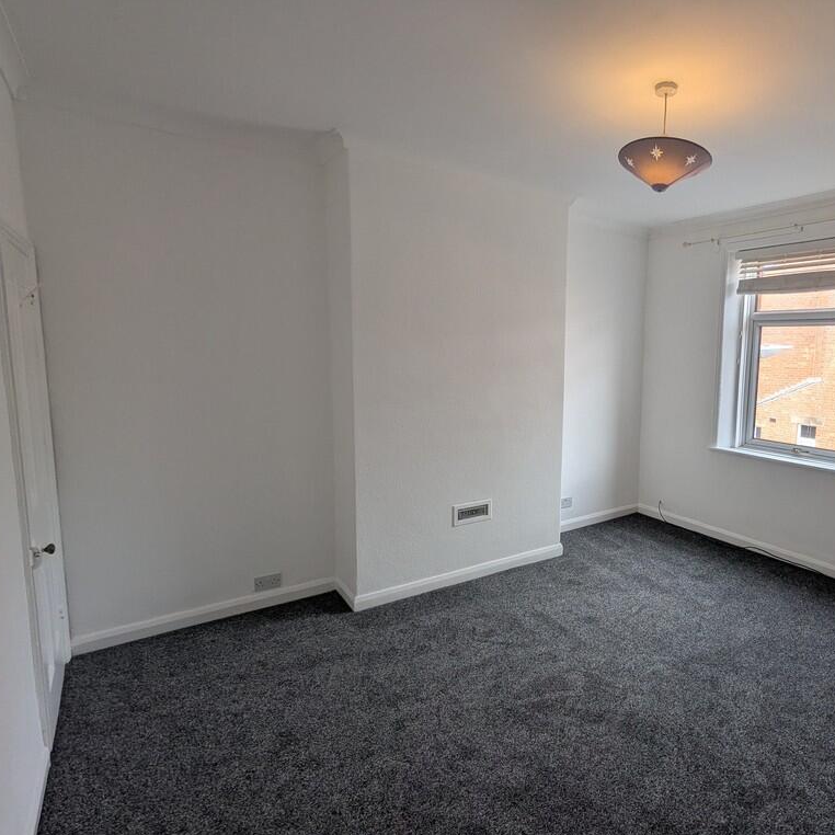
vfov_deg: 77.7
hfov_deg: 75.4
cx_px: 552
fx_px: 519
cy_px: 419
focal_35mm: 19
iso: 56
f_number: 2.2
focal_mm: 2.35
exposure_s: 1/192
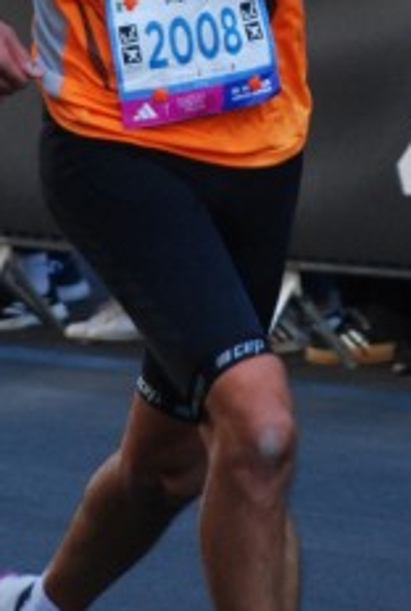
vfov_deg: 3.9
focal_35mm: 523
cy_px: 21
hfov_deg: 2.6
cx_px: 299
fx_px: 8908
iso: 1000
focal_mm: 135
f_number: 5.6
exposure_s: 1/500
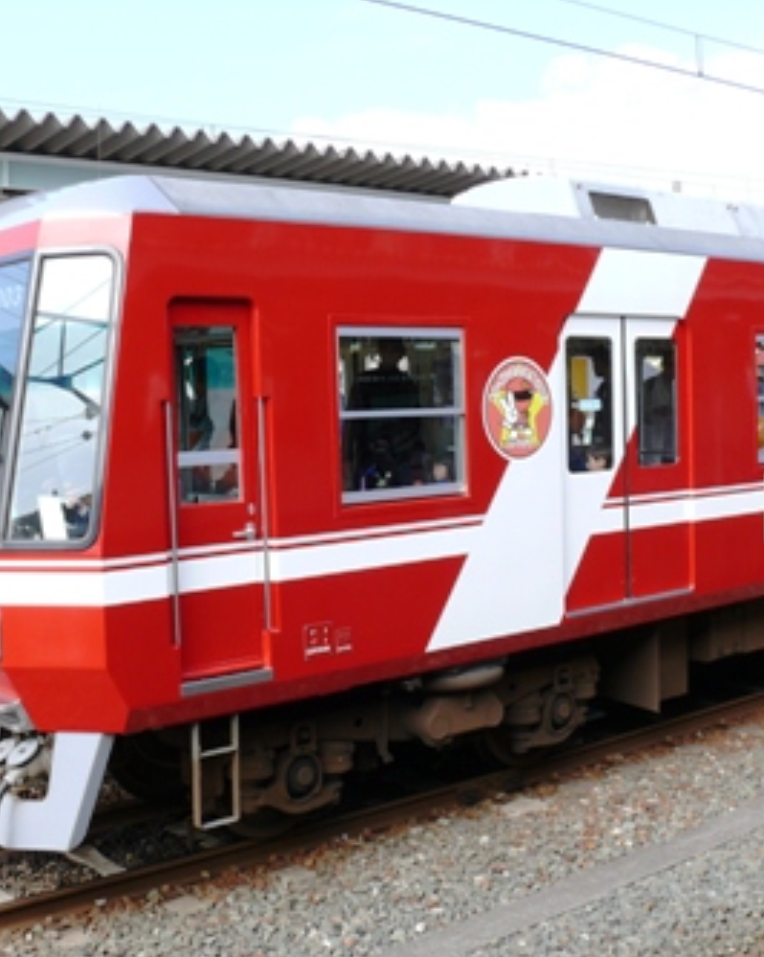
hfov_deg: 32.7
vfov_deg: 40.4
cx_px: 368
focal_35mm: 46
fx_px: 1301
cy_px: 480
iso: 100
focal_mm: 7.4
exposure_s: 1/200
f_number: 4.5
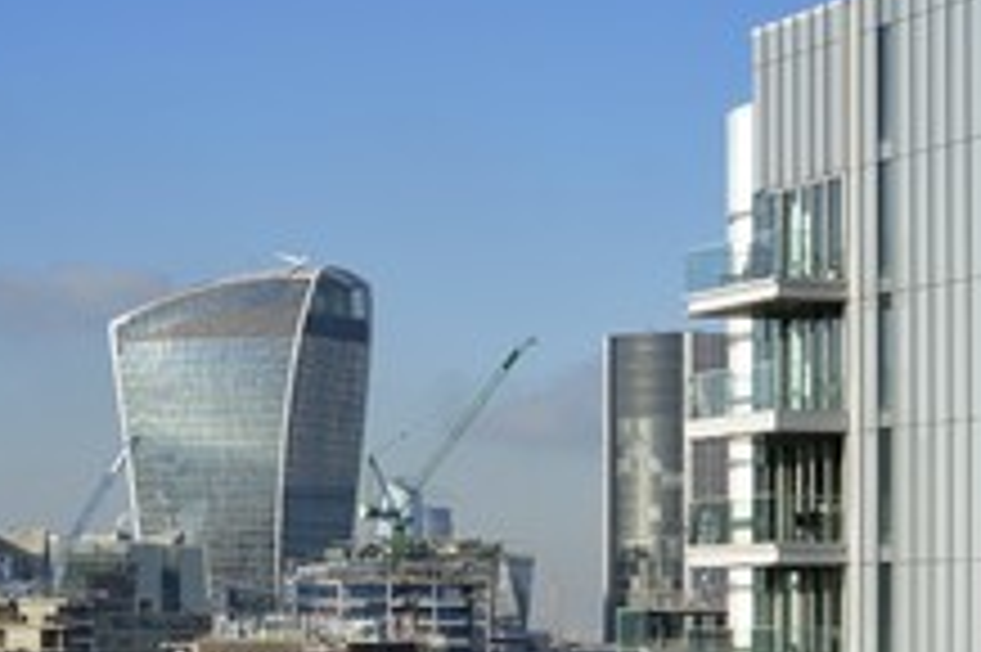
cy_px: 531
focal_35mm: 135
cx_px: 626
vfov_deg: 10.1
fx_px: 3676
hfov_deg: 15.2
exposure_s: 1/320
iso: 200
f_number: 9
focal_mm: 70
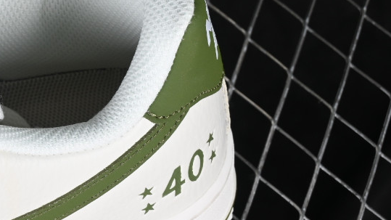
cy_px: 89
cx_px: -152
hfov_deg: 9.1
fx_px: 2415
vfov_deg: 5.2
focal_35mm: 233
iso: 160
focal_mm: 50
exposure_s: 1/80
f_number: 8
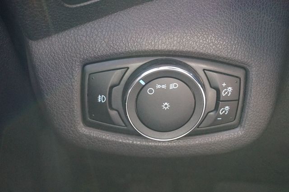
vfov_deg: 27.2
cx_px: 144
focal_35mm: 50
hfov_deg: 40.0
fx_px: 397
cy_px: 96
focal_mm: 33
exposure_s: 1/60
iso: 3200
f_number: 5
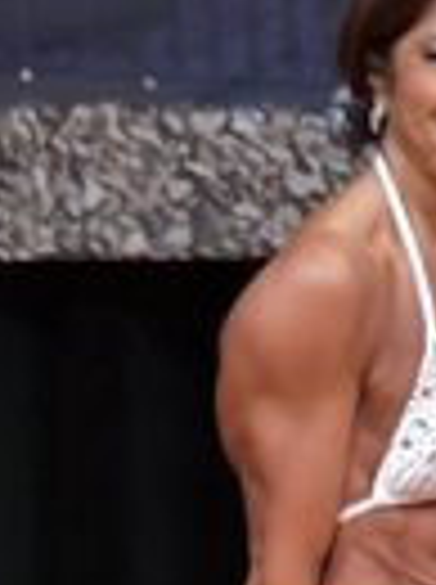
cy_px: 796
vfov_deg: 1.2
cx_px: -1014
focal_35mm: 1633
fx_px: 27515
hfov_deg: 0.9
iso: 5000
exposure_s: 1/400
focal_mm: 190
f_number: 5.6
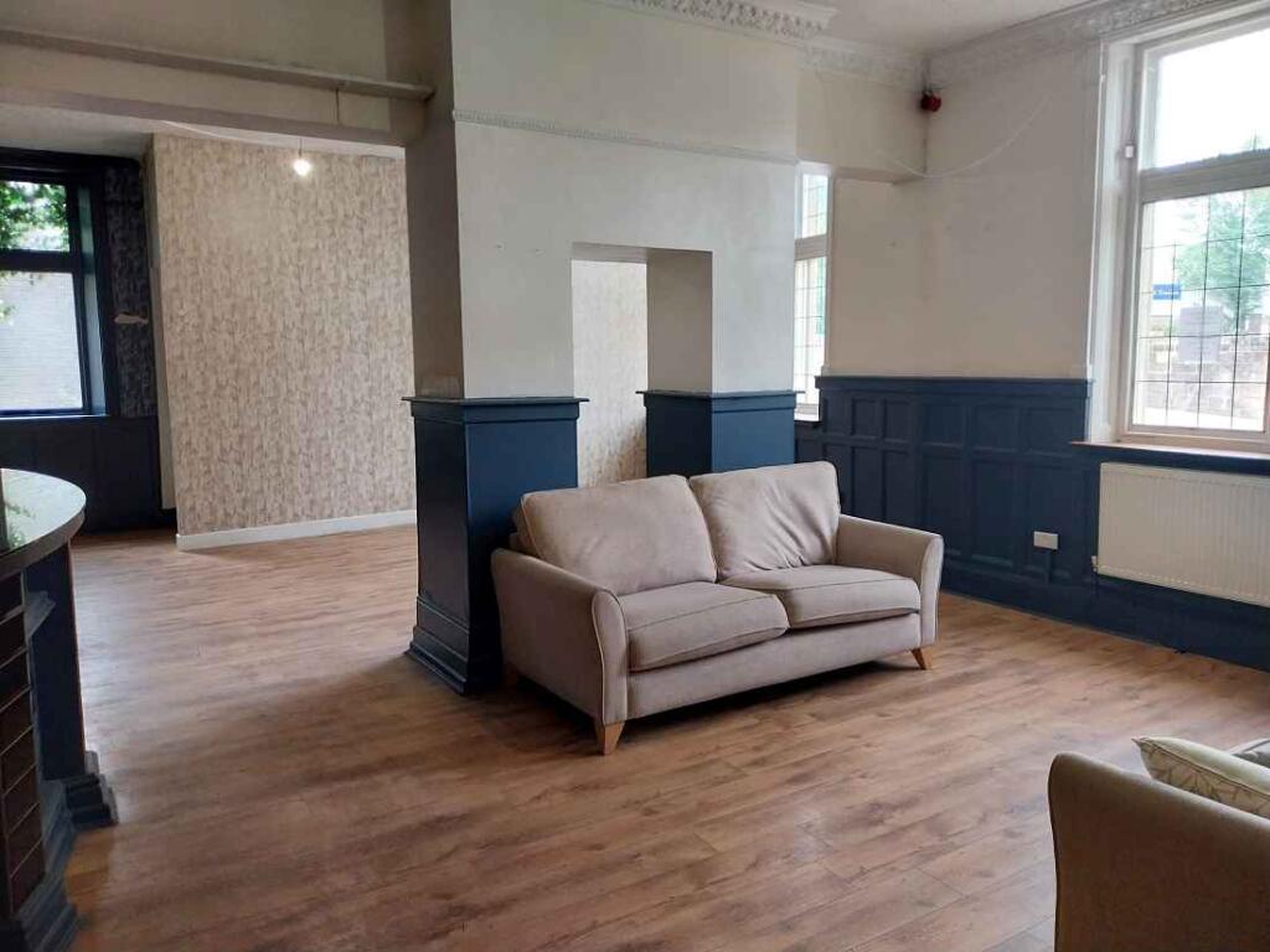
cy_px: 476
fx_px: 954
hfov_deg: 67.3
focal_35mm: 26
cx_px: 635
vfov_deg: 53.1
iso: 100
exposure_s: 1/50
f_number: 1.8
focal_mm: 4
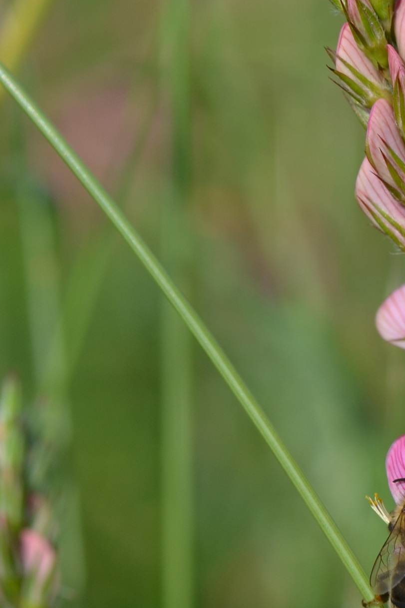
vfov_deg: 5.0
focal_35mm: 409
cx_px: 441
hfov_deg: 3.4
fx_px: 6903
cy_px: 531
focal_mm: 90
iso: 100
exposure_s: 1/320
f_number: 9
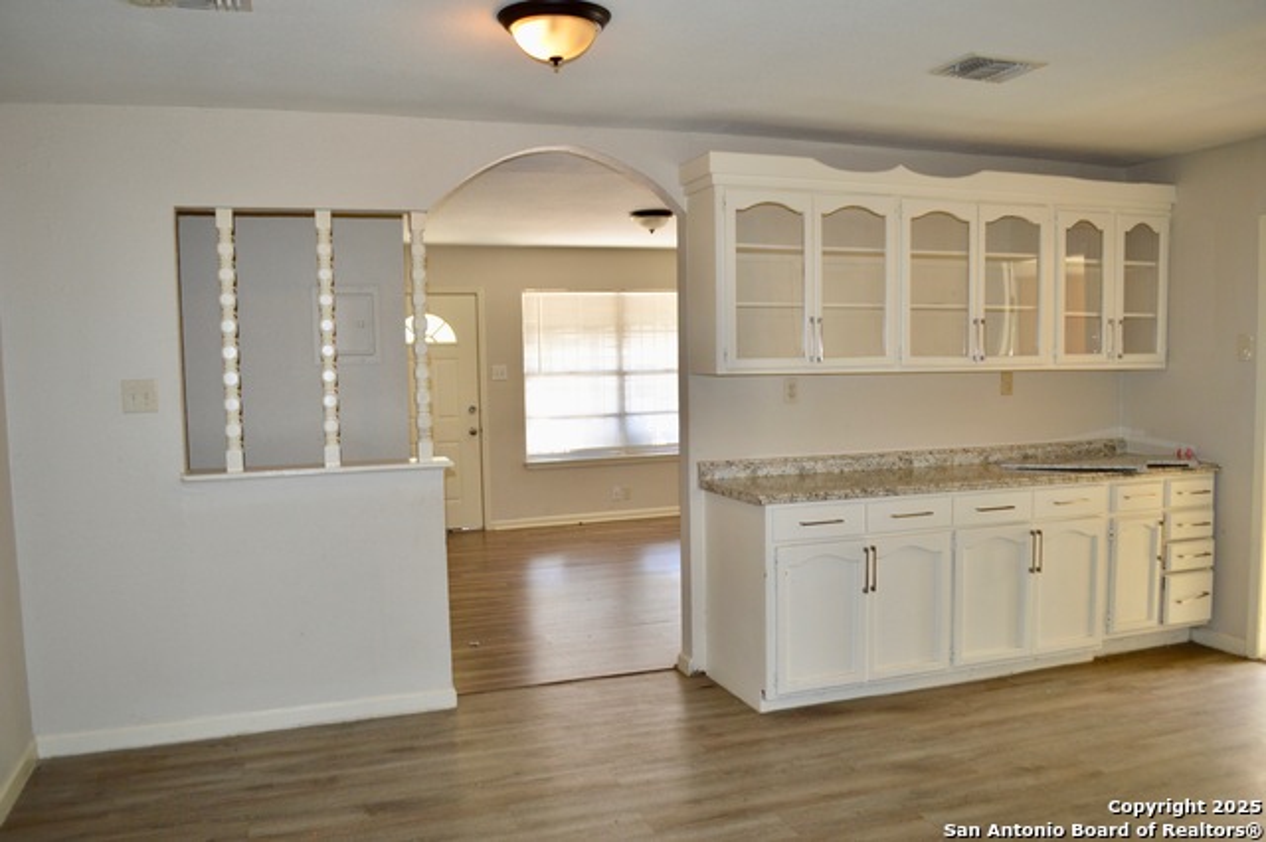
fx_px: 949
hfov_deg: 67.4
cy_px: 421
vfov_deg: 47.9
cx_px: 633
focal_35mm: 27
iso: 400
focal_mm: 18
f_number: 3.5
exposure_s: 1/60
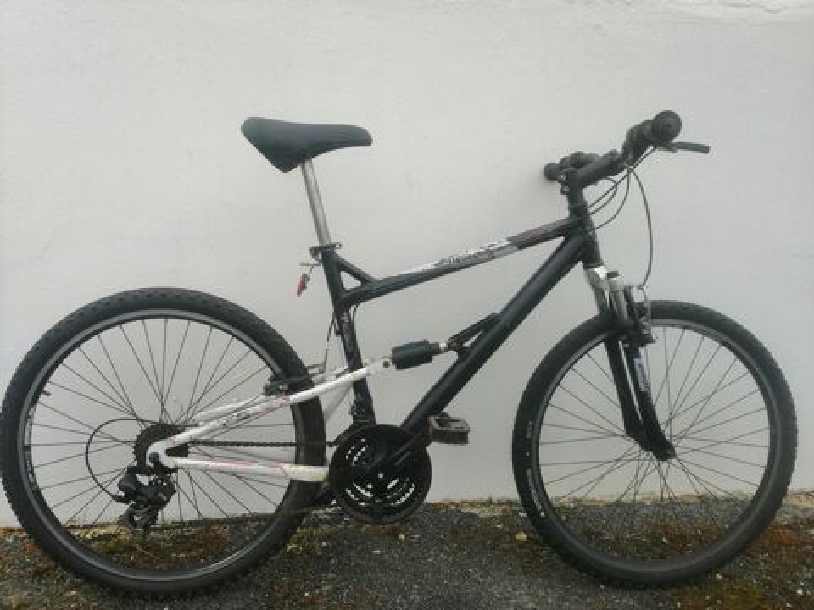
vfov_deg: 51.4
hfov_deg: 65.3
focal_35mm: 27
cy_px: 305
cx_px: 407
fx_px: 635
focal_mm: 3.95
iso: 50
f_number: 1.8
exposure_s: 1/576
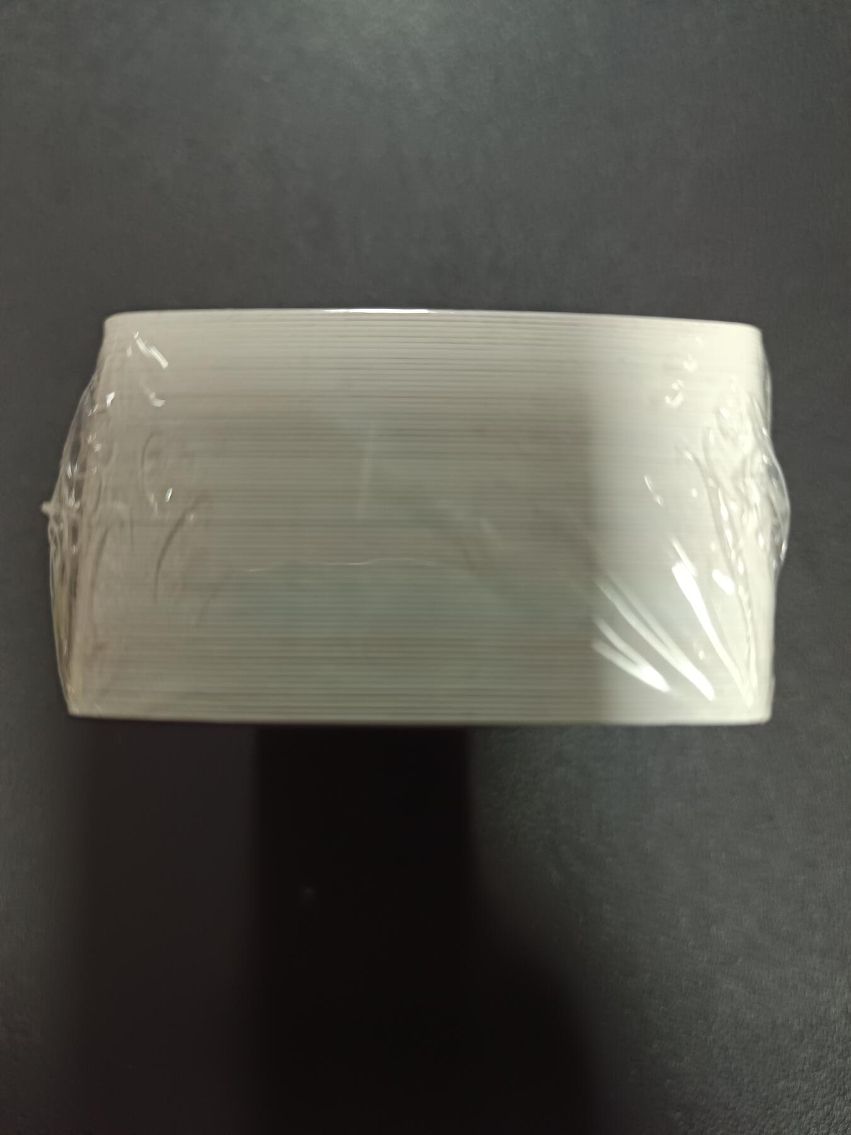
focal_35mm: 24
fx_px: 787
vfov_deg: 71.6
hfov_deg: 56.8
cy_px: 568
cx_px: 426
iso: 749
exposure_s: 1/50
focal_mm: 5.31
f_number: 1.7
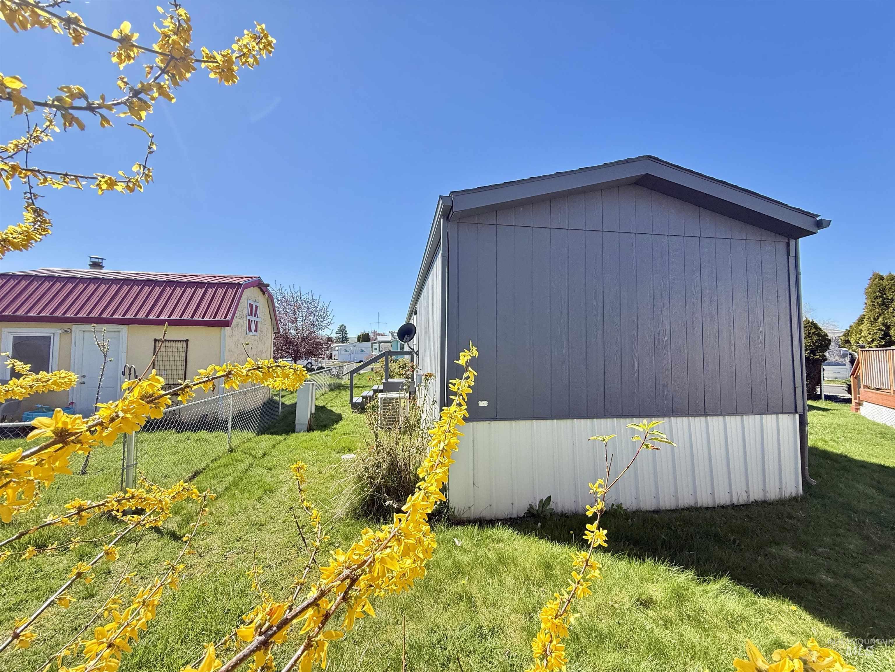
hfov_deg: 102.1
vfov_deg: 85.7
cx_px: 448
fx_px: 362
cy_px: 336
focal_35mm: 14
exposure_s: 1/613
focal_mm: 2.22
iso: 64
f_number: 2.2
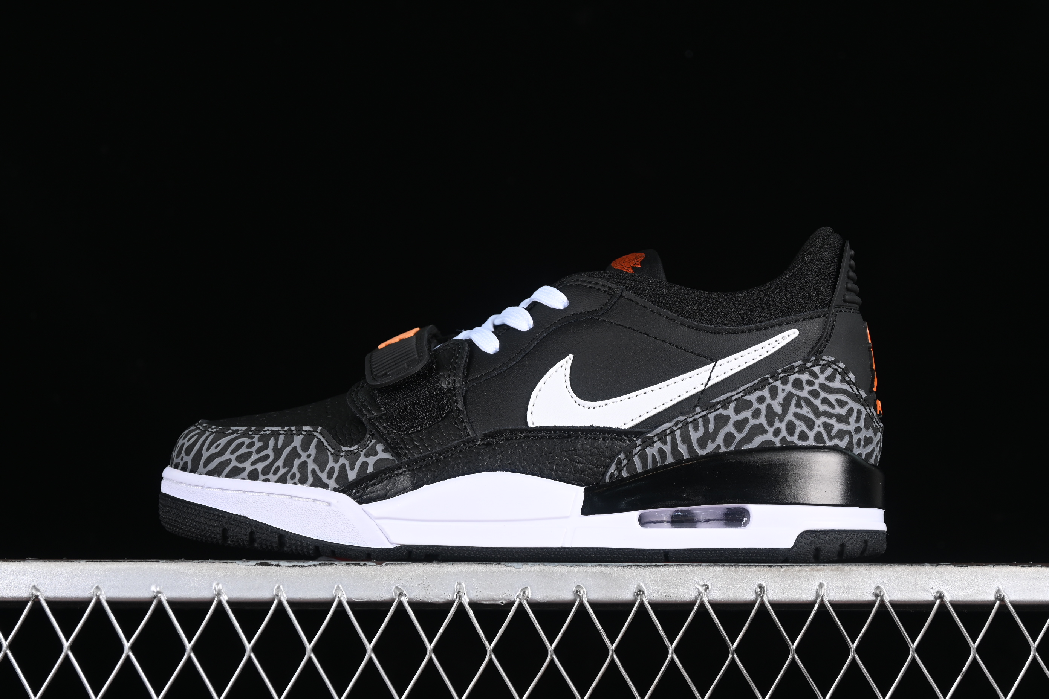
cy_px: 350
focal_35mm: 75
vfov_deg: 18.2
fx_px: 2185
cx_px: 524
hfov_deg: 27.0
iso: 160
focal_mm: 50
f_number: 6.3
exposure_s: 1/60
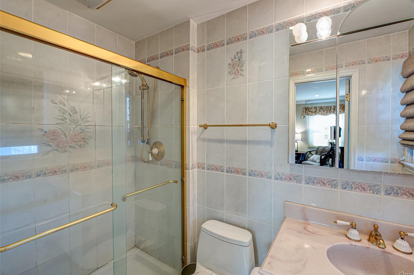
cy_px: 132
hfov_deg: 100.3
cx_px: 222
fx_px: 172
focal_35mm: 15
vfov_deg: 77.2
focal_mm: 14
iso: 400
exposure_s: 1/8
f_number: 9
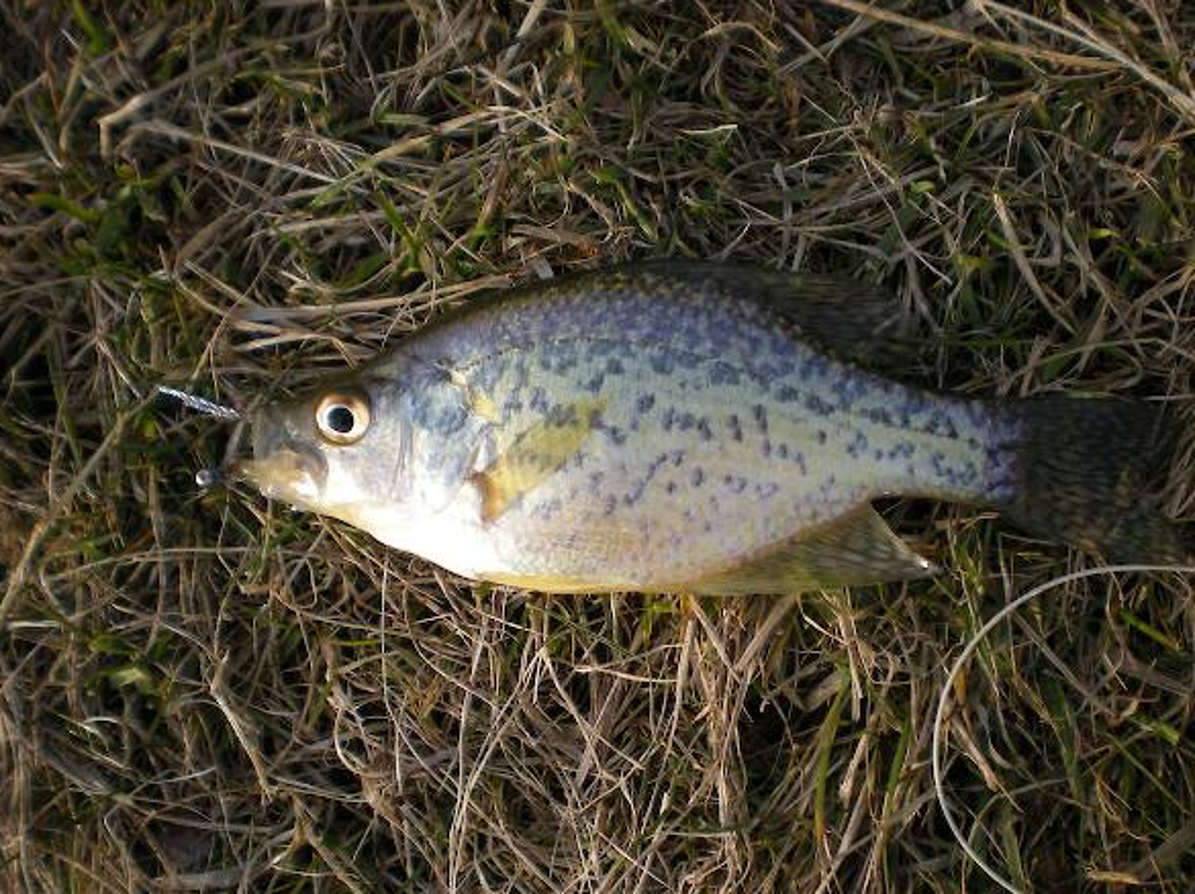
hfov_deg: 47.9
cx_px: 599
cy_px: 455
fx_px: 1346
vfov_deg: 36.8
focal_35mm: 39
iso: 64
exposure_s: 1/186
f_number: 3.1
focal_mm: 6.3
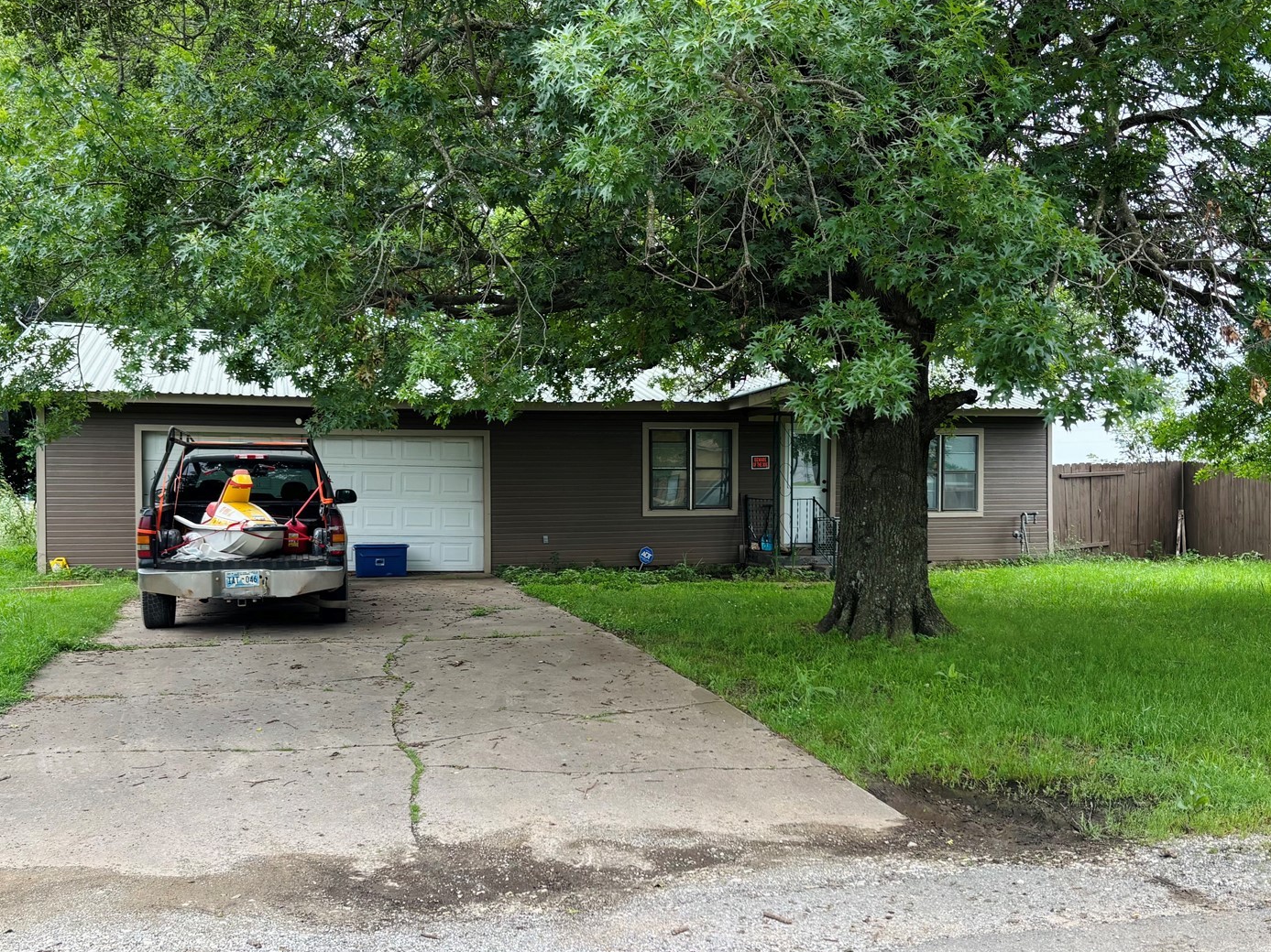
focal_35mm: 36
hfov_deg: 51.3
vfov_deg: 39.6
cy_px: 505
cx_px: 660
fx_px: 1322
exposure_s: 1/662
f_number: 1.6
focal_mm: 5.96
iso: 50
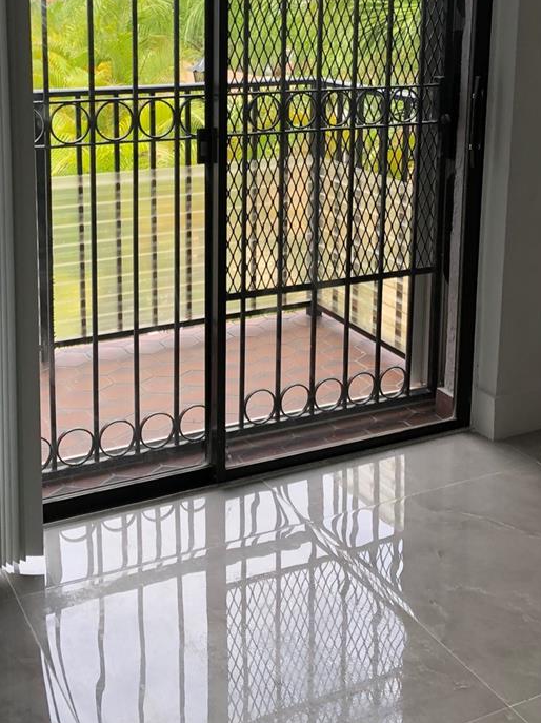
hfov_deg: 29.5
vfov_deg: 37.8
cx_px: 203
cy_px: 168
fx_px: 1022
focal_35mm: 49
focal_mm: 3.99
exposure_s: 1/247
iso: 20
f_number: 1.8
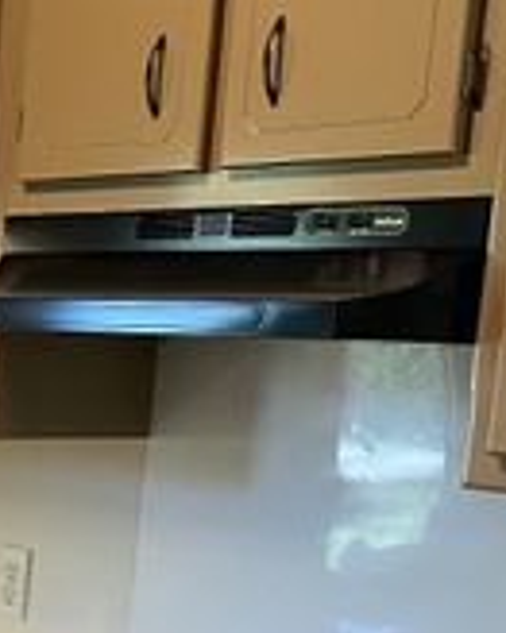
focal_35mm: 103
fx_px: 1930
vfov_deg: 17.9
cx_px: -444
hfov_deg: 13.3
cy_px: 720
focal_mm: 4.25
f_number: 1.8
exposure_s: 1/60
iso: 160
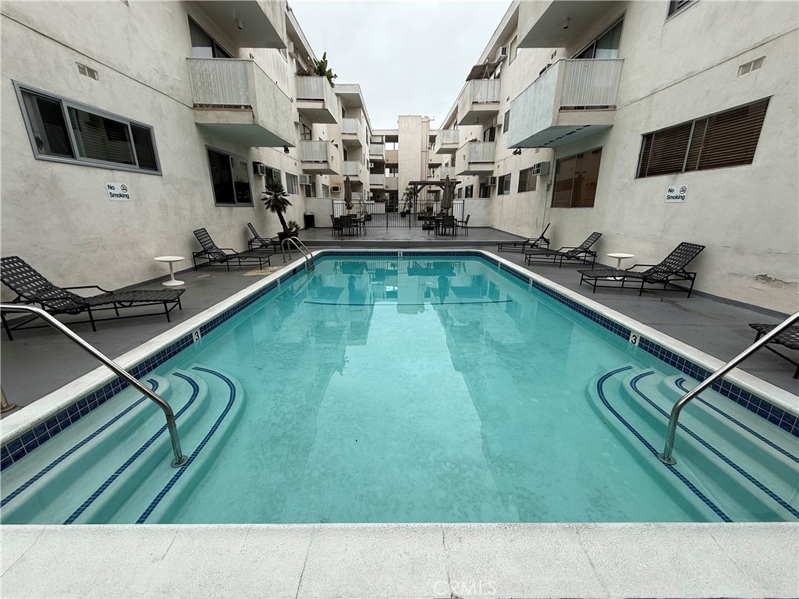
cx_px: 400
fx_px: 323
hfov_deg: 102.1
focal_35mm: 14
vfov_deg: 85.7
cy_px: 300
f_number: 2.2
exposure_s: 1/379
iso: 50
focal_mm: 2.22
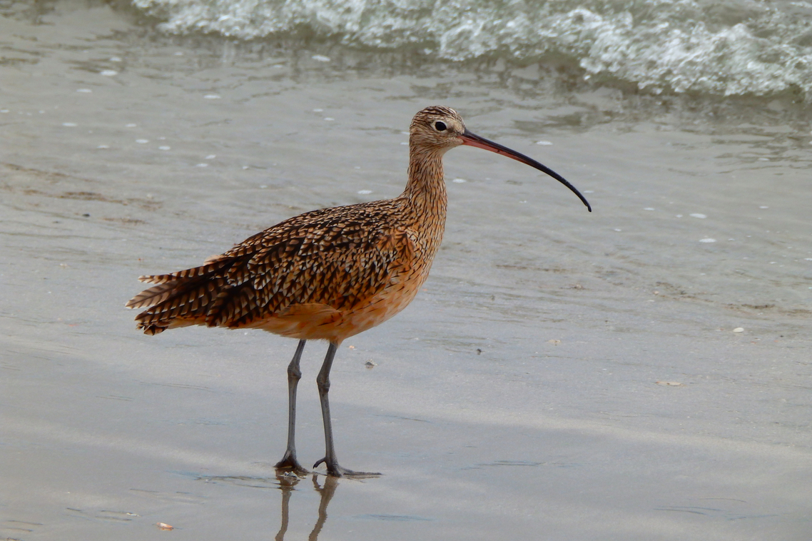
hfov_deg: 4.6
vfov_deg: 3.1
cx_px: 406
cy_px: 283
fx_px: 10034
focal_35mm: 445
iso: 80
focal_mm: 76.4
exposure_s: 1/250
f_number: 5.6
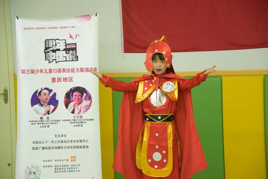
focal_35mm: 78
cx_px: 134
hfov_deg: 26.0
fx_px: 581
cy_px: 90
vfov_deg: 17.5
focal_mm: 78
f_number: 4.5
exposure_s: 1/200
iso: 4000
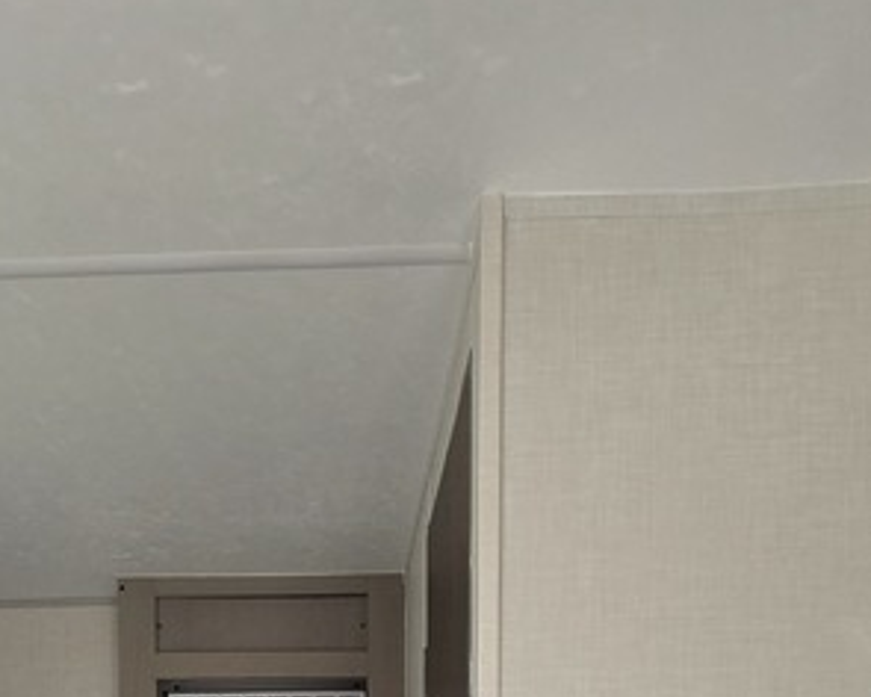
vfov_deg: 24.7
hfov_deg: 41.2
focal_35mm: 44
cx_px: 254
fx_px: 1134
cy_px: 1093
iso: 50
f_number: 2.2
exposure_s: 1/190
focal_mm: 2.2
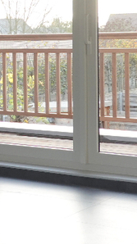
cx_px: -180
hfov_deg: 9.5
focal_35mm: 114
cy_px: 51
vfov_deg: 18.6
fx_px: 738
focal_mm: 9
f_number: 3.5
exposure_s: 1/40
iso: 125
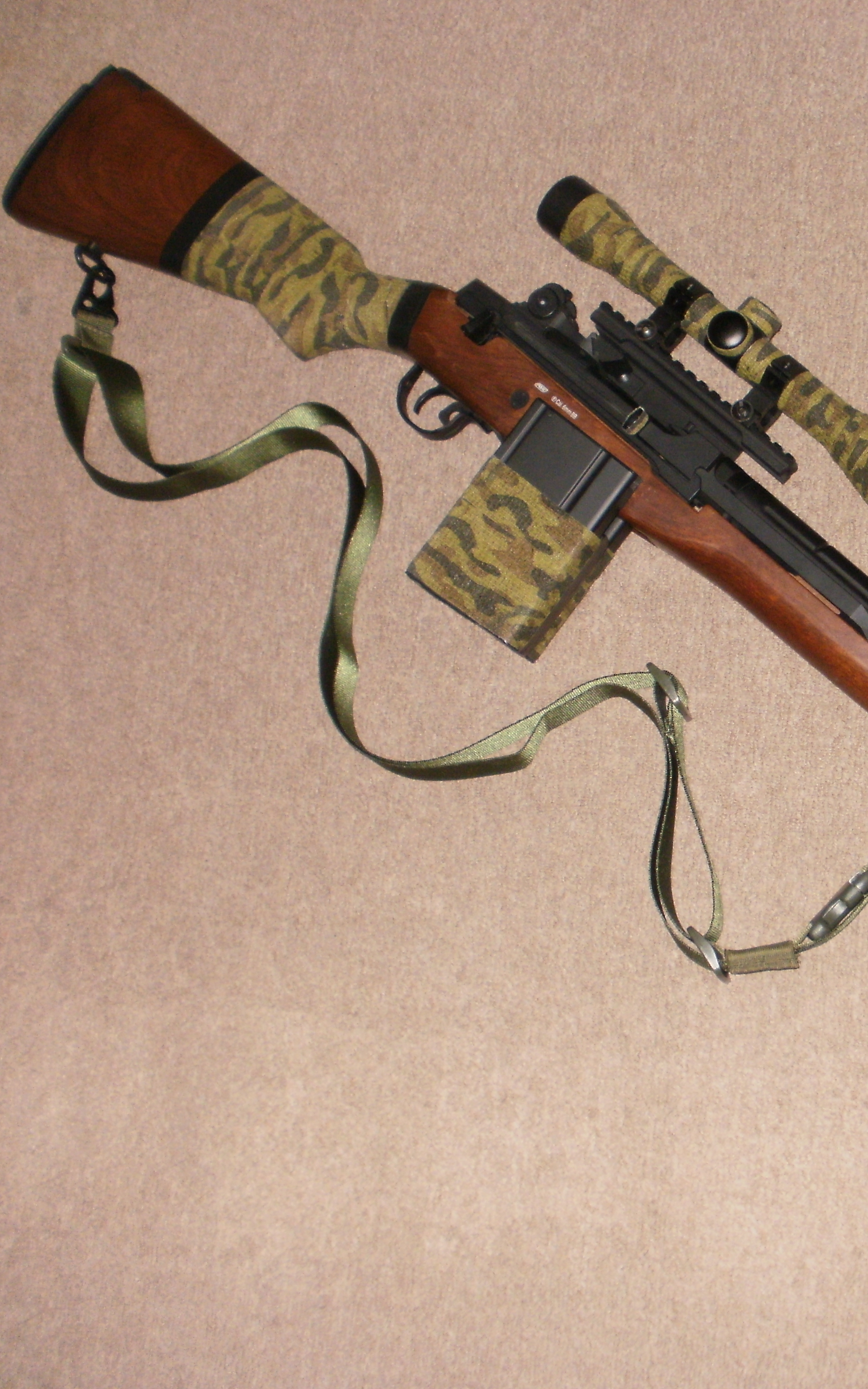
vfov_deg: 39.6
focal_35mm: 51
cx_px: 827
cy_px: 693
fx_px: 1930
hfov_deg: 24.4
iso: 125
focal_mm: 6.3
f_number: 3.5
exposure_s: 1/30
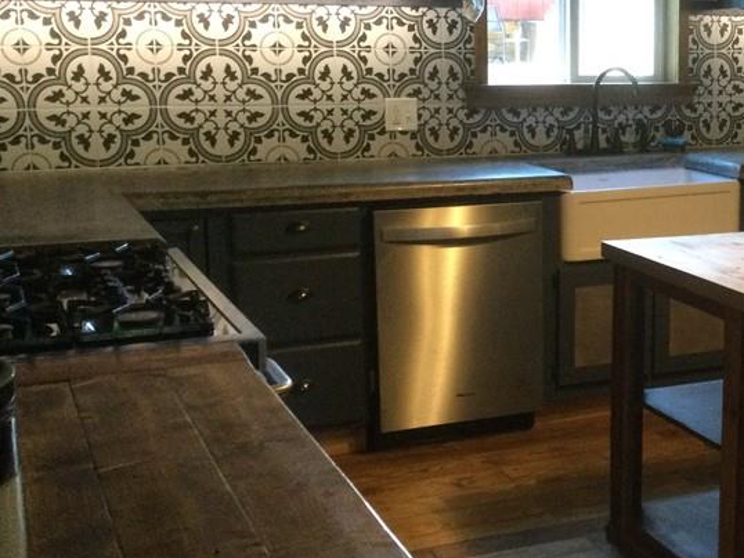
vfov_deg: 24.8
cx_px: 653
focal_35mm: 59
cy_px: 275
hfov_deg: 31.3
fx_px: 1269
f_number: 2.4
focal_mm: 3.3
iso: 200
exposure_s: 1/30
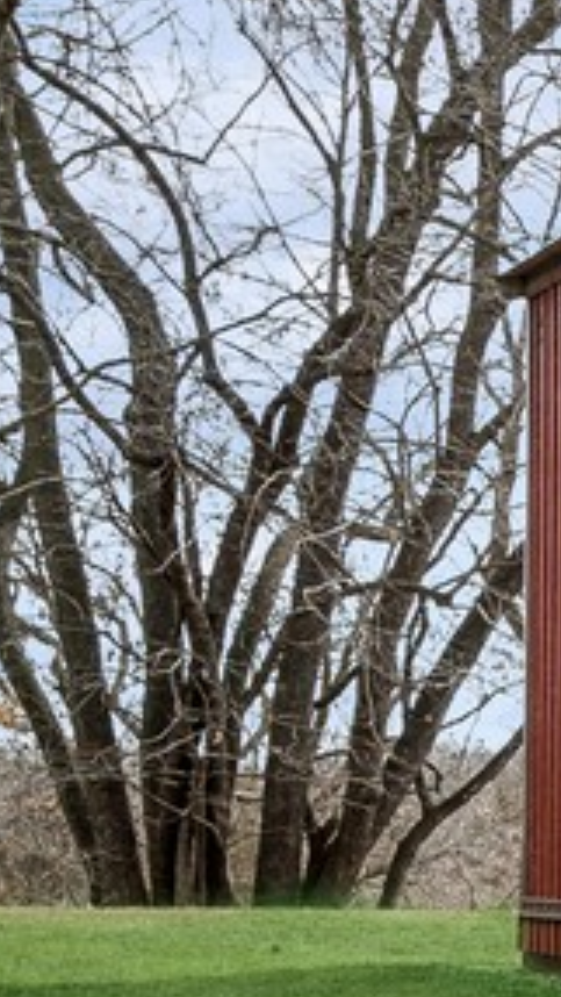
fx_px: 3251
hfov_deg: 6.9
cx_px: 2404
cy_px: 631
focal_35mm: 123
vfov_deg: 17.4
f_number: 8
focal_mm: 21
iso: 200
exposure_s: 1/400
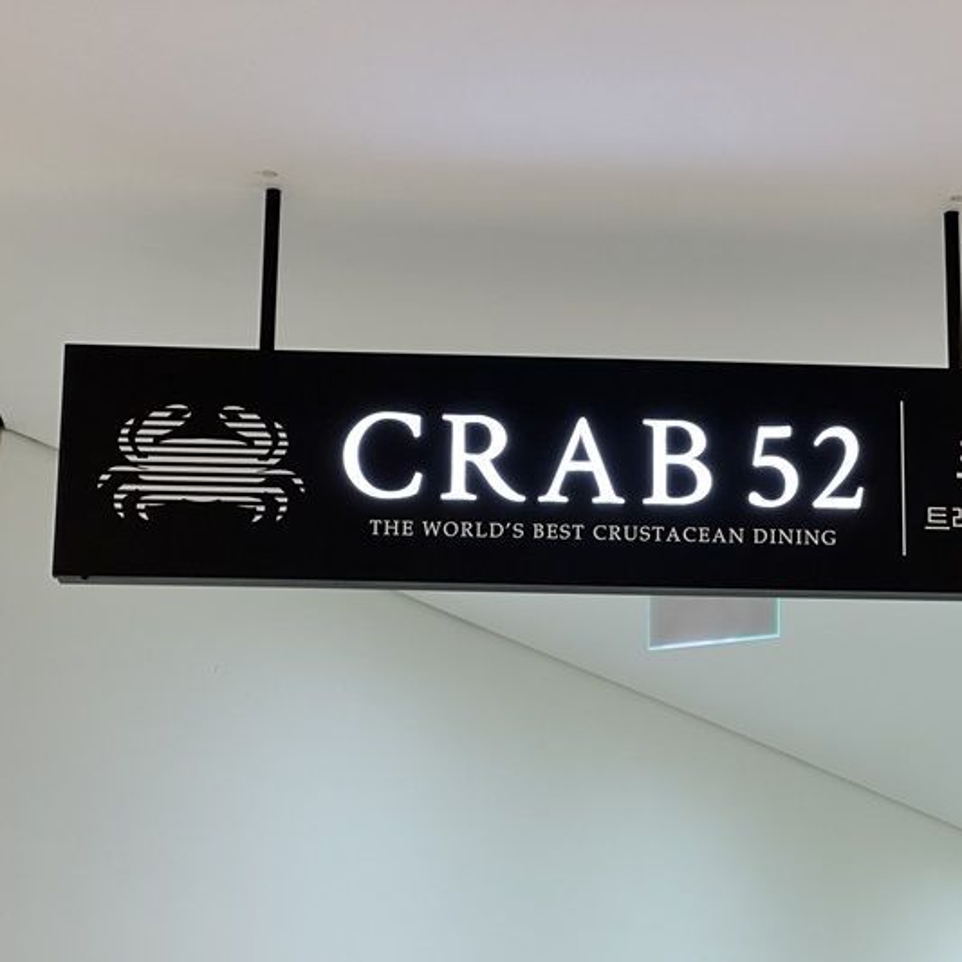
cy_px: 486
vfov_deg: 18.9
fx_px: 2893
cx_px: 635
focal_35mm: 92
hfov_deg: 18.8
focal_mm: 9
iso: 250
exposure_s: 1/120
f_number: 2.8
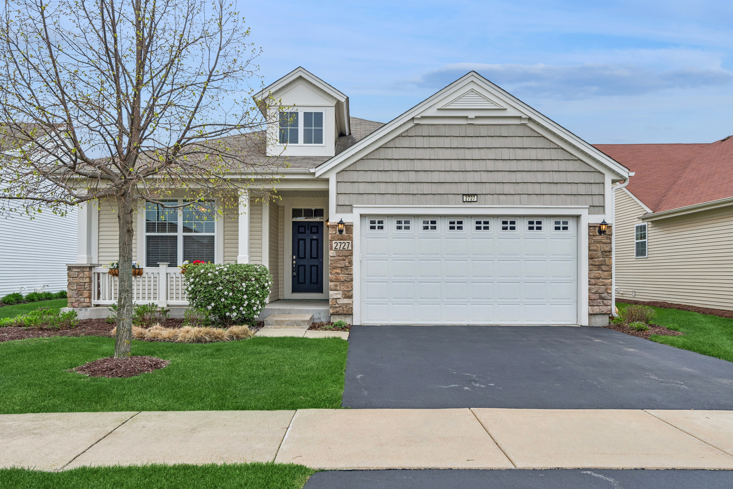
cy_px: 244
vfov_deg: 53.1
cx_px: 366
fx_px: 489
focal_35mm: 24
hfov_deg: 73.7
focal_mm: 16
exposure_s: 1/500
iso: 320
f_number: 8
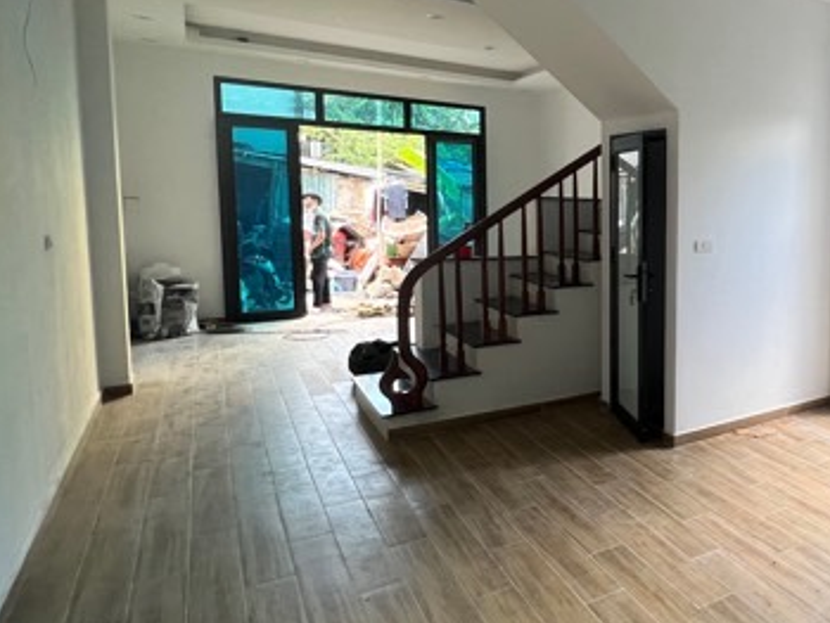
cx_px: 821
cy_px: 269
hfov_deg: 53.6
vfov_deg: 52.9
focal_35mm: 26
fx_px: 624
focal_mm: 1.57
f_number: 1.8
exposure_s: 1/99
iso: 64
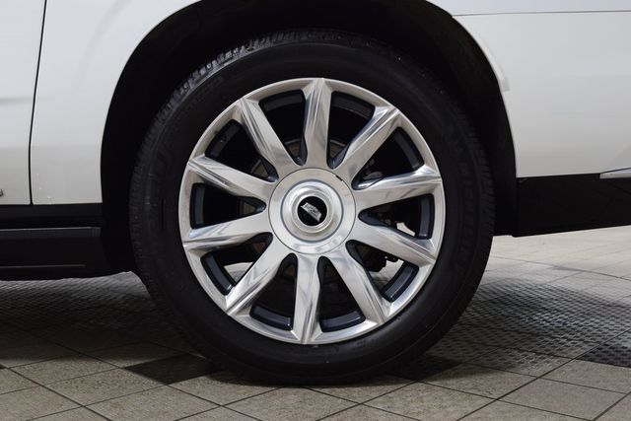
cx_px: 316
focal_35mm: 36
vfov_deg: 36.9
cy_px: 210
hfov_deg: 53.1
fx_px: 631
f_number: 6.3
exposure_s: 1/15
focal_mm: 24
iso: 560
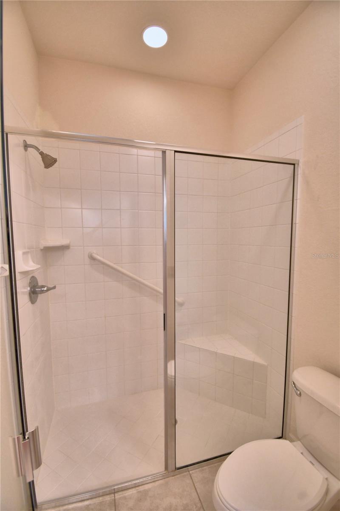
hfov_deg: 77.3
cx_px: 170
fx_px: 212
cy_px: 256
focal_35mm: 15
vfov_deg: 100.4
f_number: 4.5
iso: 450
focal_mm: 10
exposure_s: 1/30
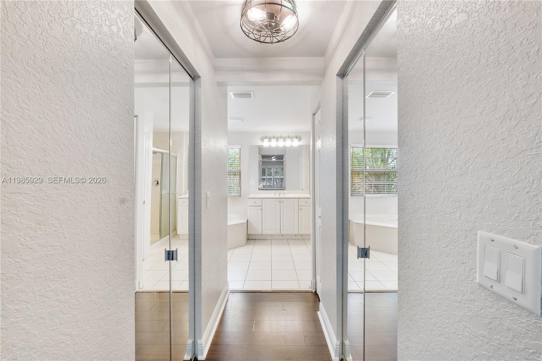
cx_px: 271
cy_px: 180
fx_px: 226
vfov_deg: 77.3
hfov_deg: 100.4
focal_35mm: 15
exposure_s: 1/3
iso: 160
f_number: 11
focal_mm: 10
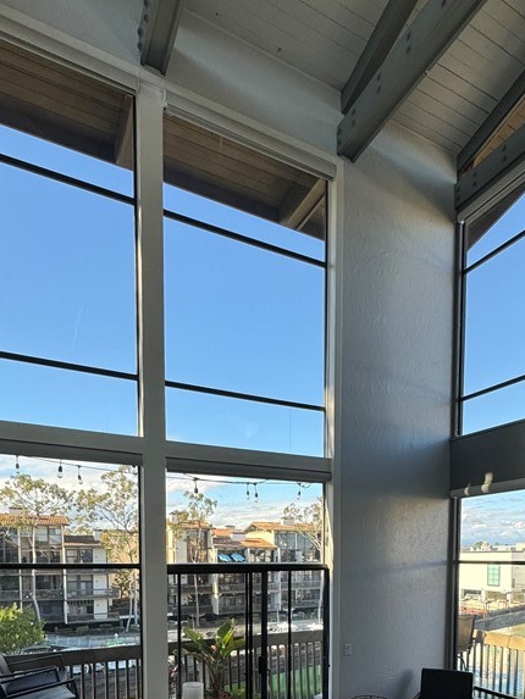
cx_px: 305
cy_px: 584
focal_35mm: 25
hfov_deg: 54.6
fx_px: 505
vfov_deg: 62.0
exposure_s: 1/313
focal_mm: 2.22
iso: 40
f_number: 2.2
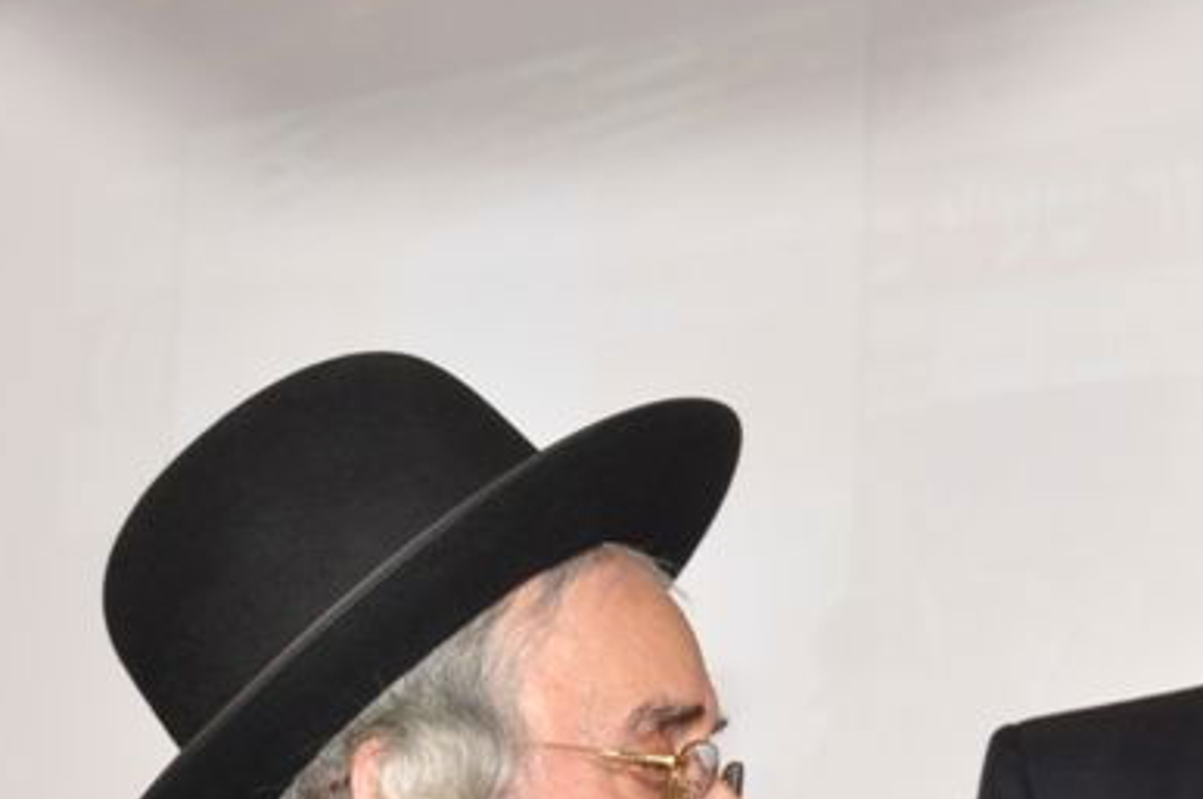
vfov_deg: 8.9
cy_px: 1017
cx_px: 1274
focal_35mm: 151
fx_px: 5040
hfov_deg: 13.4
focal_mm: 38
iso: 800
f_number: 8
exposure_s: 1/60
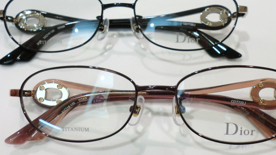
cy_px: 64
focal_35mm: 43
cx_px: 147
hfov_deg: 47.3
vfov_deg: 27.7
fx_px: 315
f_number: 3.5
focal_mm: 5.8
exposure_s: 1/60
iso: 125
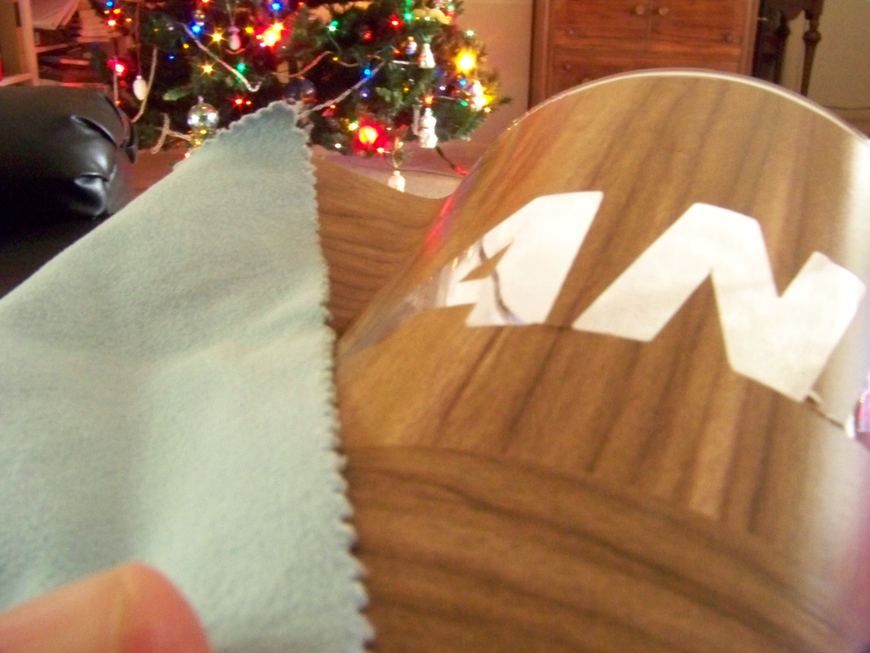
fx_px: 905
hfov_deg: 51.4
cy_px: 326
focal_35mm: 36
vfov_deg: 39.7
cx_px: 435
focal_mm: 5.85
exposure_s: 1/4
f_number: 8
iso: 800
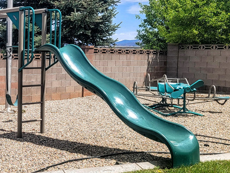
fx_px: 419
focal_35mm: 63
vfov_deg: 23.3
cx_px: -43
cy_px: 77
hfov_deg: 27.2
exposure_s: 1/1252
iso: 16
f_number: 1.8
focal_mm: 6.7
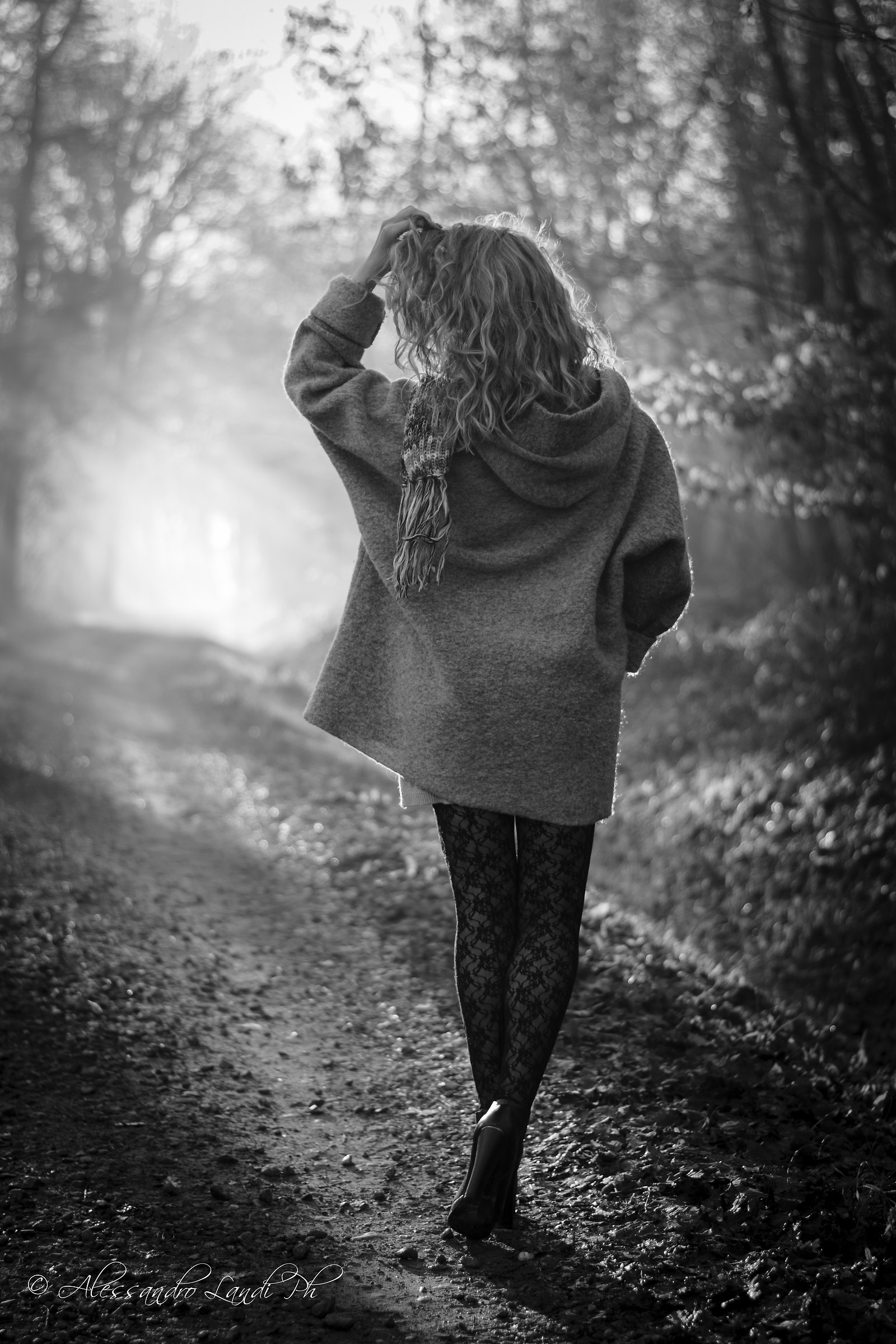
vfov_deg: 27.0
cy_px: 672
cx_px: 448
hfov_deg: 18.2
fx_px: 2800
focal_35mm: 75
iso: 100
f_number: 2
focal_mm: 50
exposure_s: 1/400
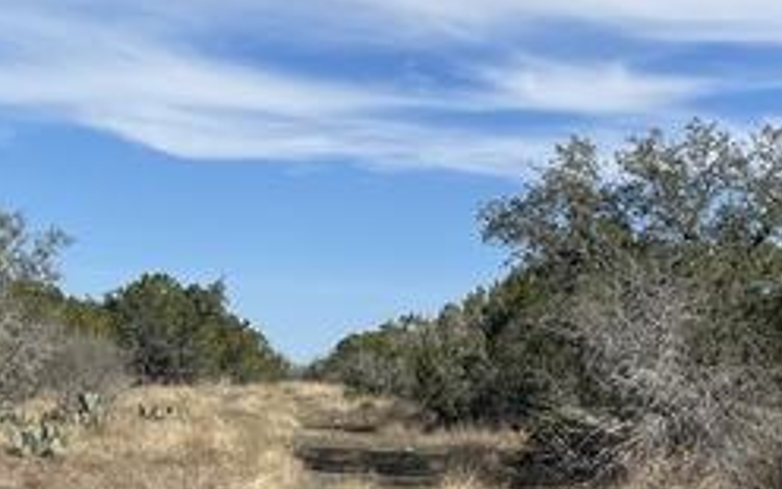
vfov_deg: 18.3
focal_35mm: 71
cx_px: 243
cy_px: 142
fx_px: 1513
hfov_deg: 28.7
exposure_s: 1/4651
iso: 32
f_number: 1.6
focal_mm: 4.2
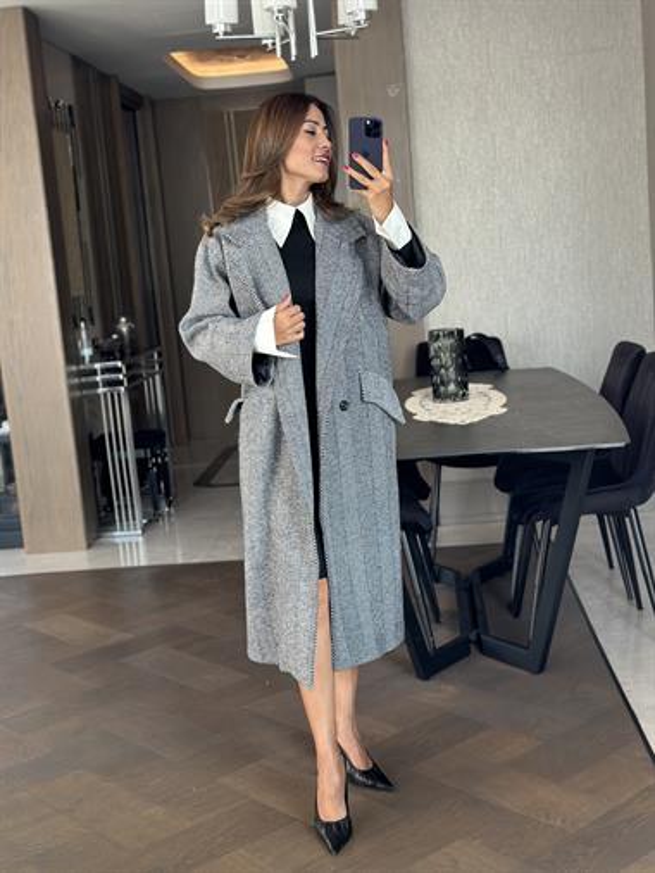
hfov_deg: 30.3
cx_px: 328
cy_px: 436
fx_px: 1210
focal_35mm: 48
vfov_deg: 39.6
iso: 125
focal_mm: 6.86
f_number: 1.78
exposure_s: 1/83
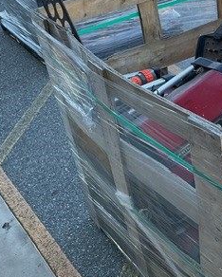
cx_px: 234
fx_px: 509
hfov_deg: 23.3
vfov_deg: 30.5
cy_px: 131
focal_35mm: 62
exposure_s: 1/216
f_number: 1.8
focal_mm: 3
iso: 16
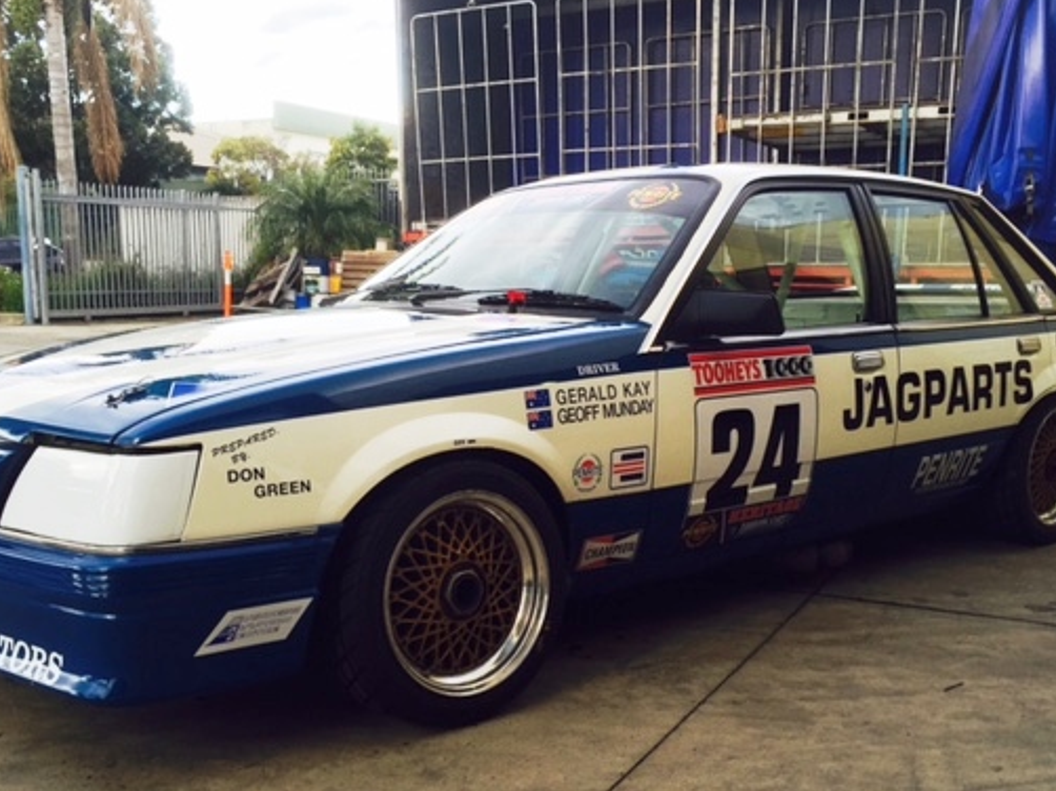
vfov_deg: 38.5
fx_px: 1128
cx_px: 528
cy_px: 457
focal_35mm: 37
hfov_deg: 50.2
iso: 32
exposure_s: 1/40
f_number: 2.2
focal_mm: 4.15
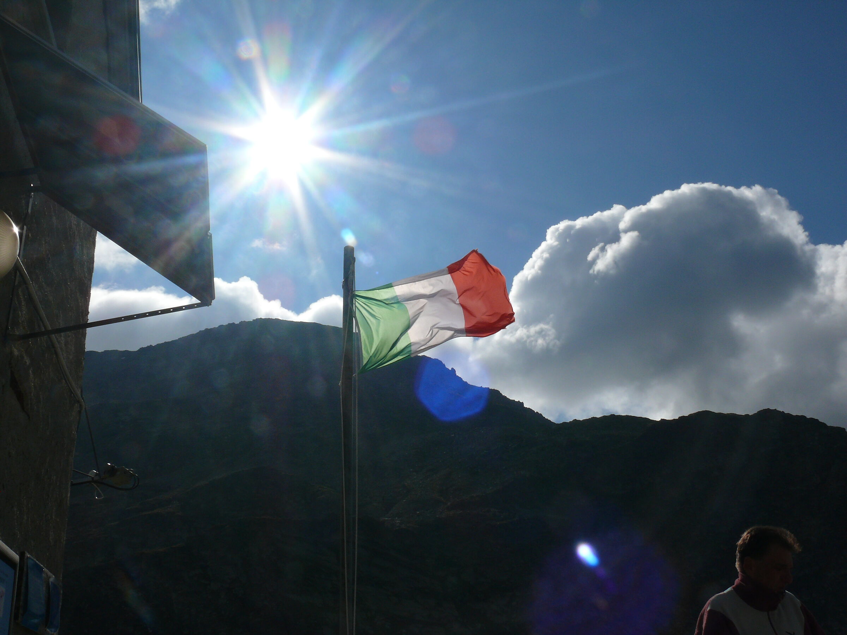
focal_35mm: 35
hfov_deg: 52.6
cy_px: 318
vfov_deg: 40.7
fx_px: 856
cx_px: 424
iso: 100
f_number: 11
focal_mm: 7.4
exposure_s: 1/640
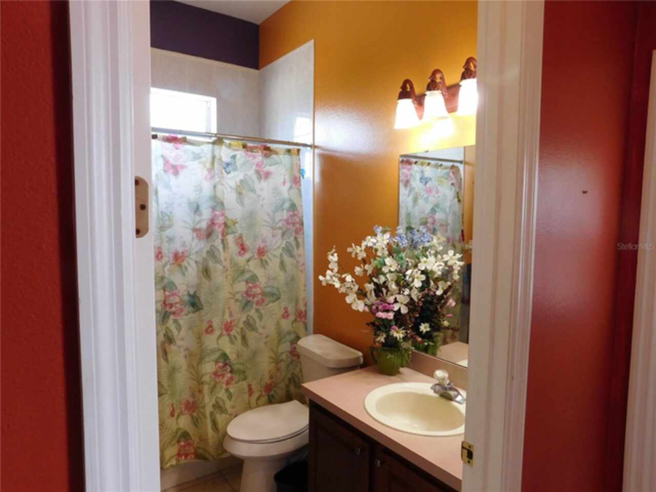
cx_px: 328
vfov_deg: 58.9
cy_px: 246
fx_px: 436
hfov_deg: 73.9
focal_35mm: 23
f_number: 3
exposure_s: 1/30
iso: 140
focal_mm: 4
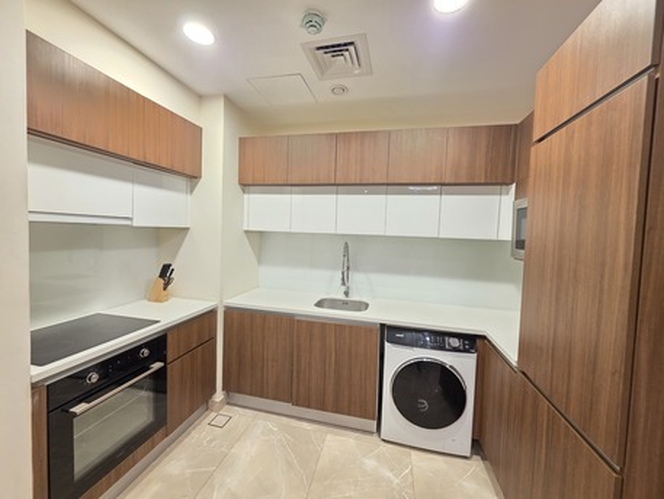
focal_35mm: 13
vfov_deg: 89.9
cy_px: 250
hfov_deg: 106.2
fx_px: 249
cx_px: 332
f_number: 1.9
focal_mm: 2.2
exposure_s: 1/50
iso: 250
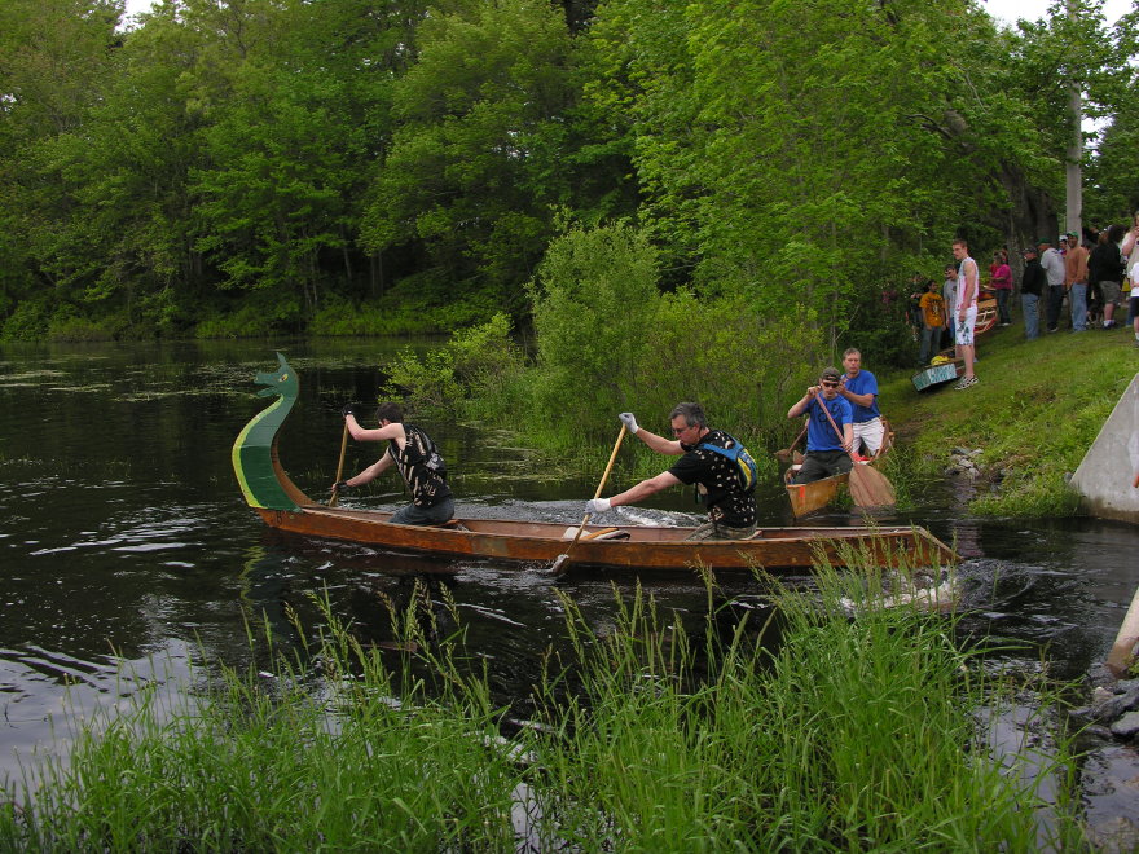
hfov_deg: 52.6
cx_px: 570
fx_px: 1152
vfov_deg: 40.7
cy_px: 427
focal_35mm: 35
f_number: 2.8
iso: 50
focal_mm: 8.9
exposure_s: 1/250
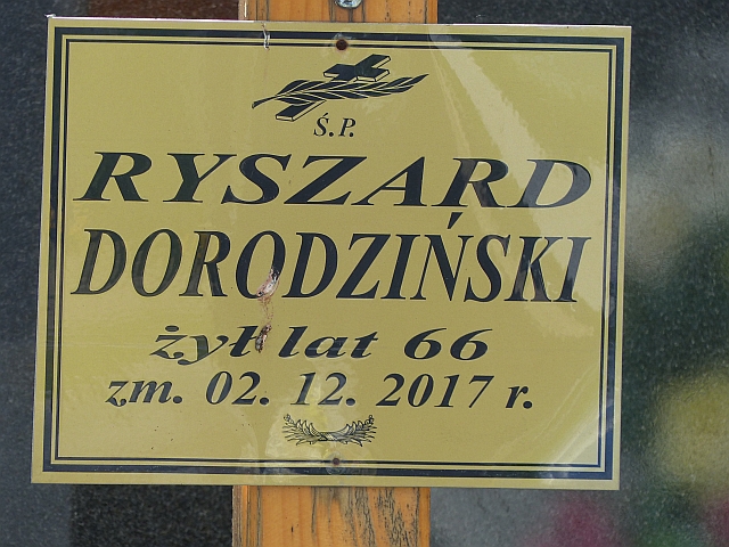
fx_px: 11646
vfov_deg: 2.7
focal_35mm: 553
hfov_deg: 3.6
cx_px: 364
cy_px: 274
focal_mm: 99.5
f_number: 4
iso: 100
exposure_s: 1/320
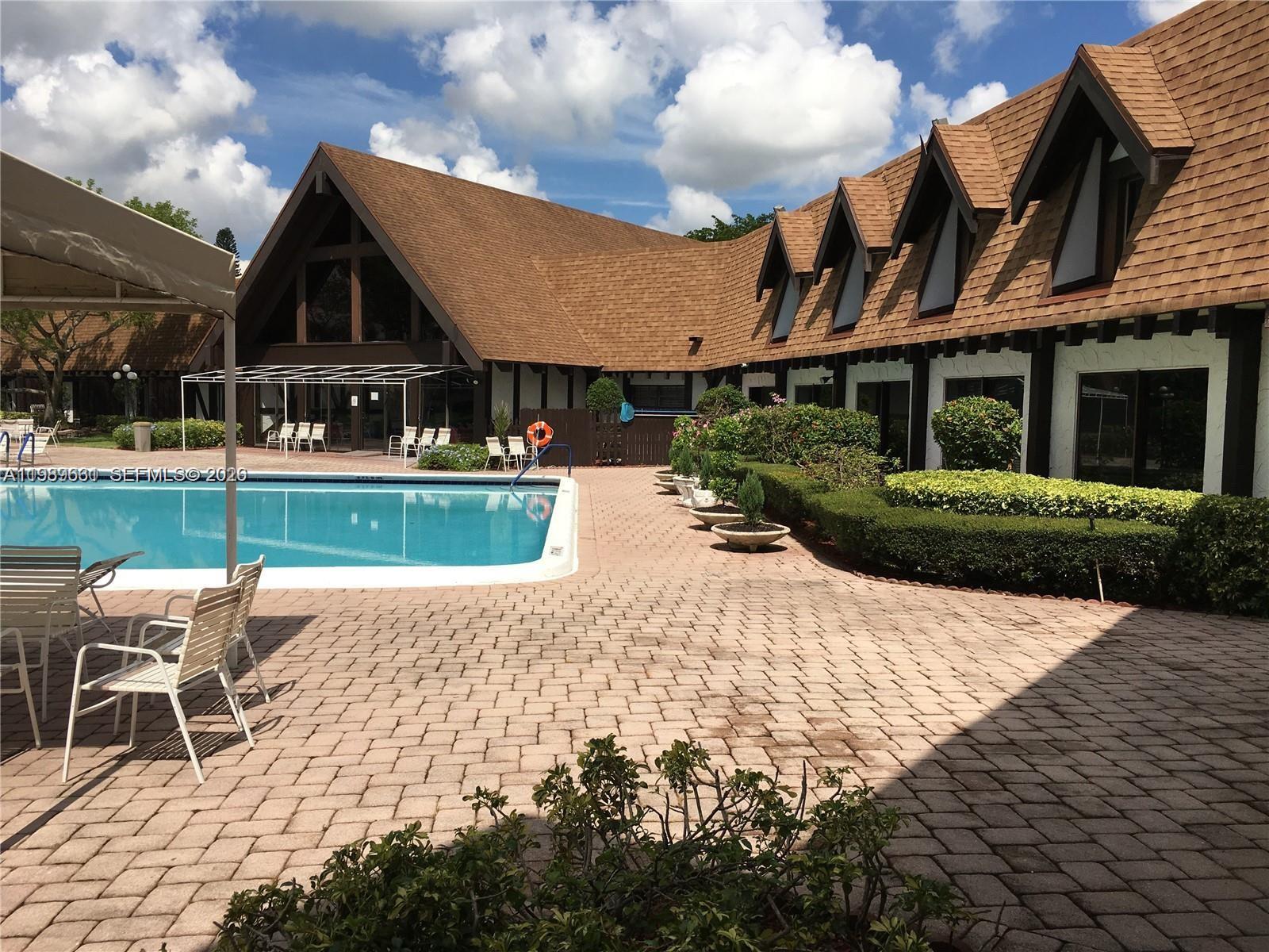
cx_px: 634
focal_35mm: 29
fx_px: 1063
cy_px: 476
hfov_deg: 61.7
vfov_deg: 48.2
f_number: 2.2
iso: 25
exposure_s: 1/2404
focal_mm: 4.15
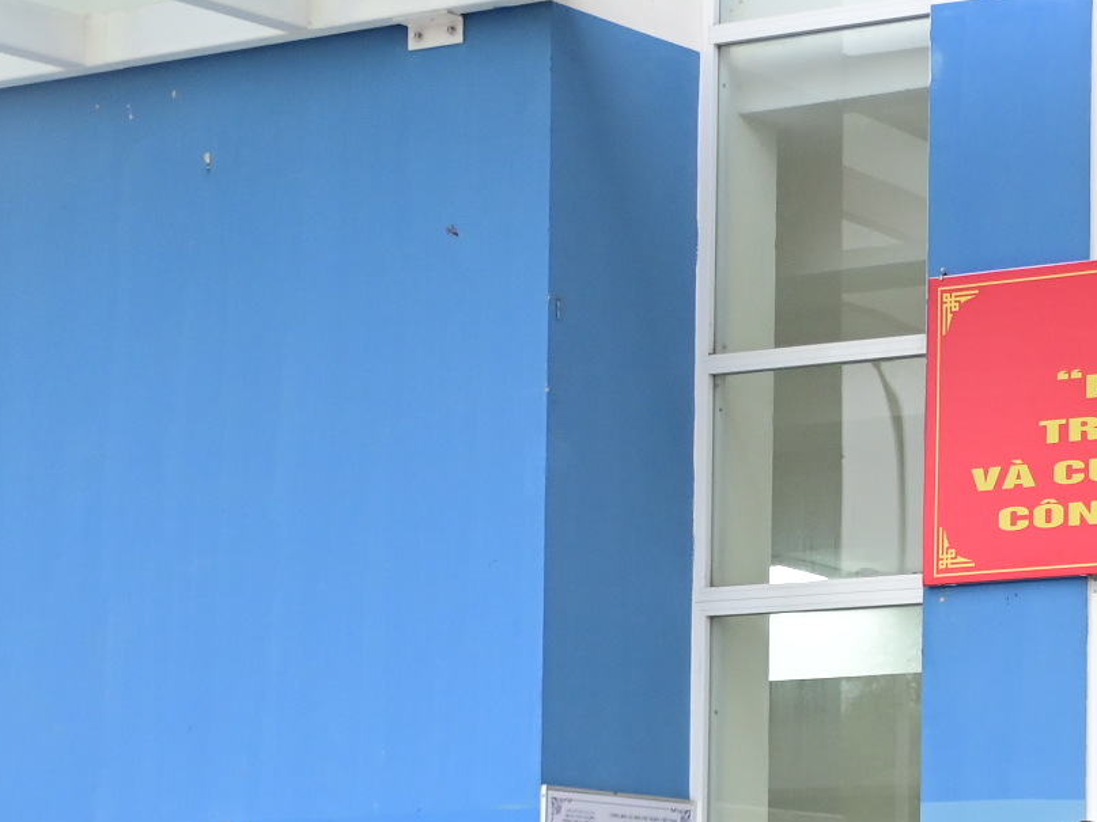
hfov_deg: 15.8
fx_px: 3866
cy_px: 842
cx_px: 1121
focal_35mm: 122
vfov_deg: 12.0
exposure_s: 1/200
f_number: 5
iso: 1250
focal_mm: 35
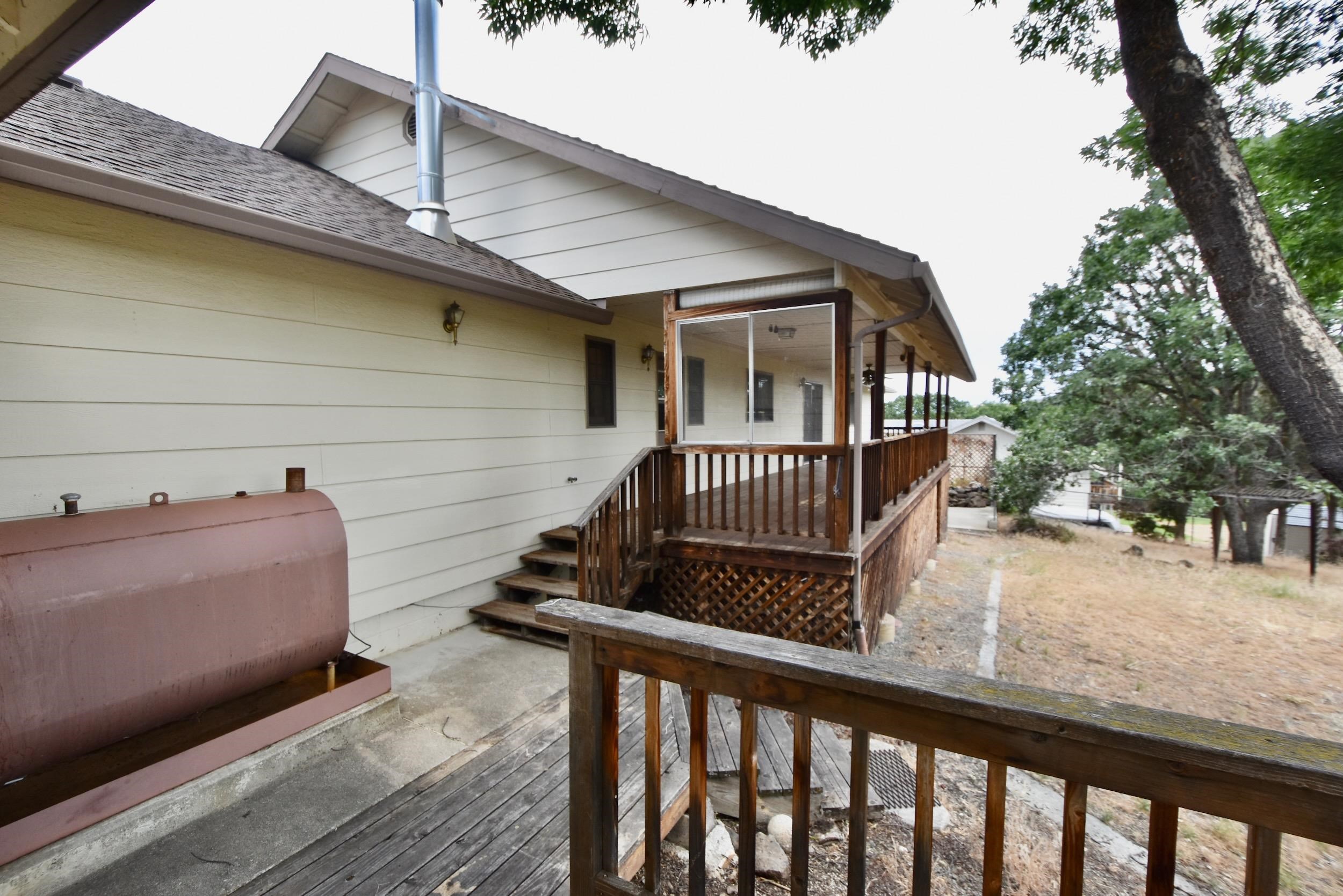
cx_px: 672
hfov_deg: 100.4
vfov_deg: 77.4
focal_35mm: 15
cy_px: 448
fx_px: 560
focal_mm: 10
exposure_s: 1/250
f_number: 5.6
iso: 320
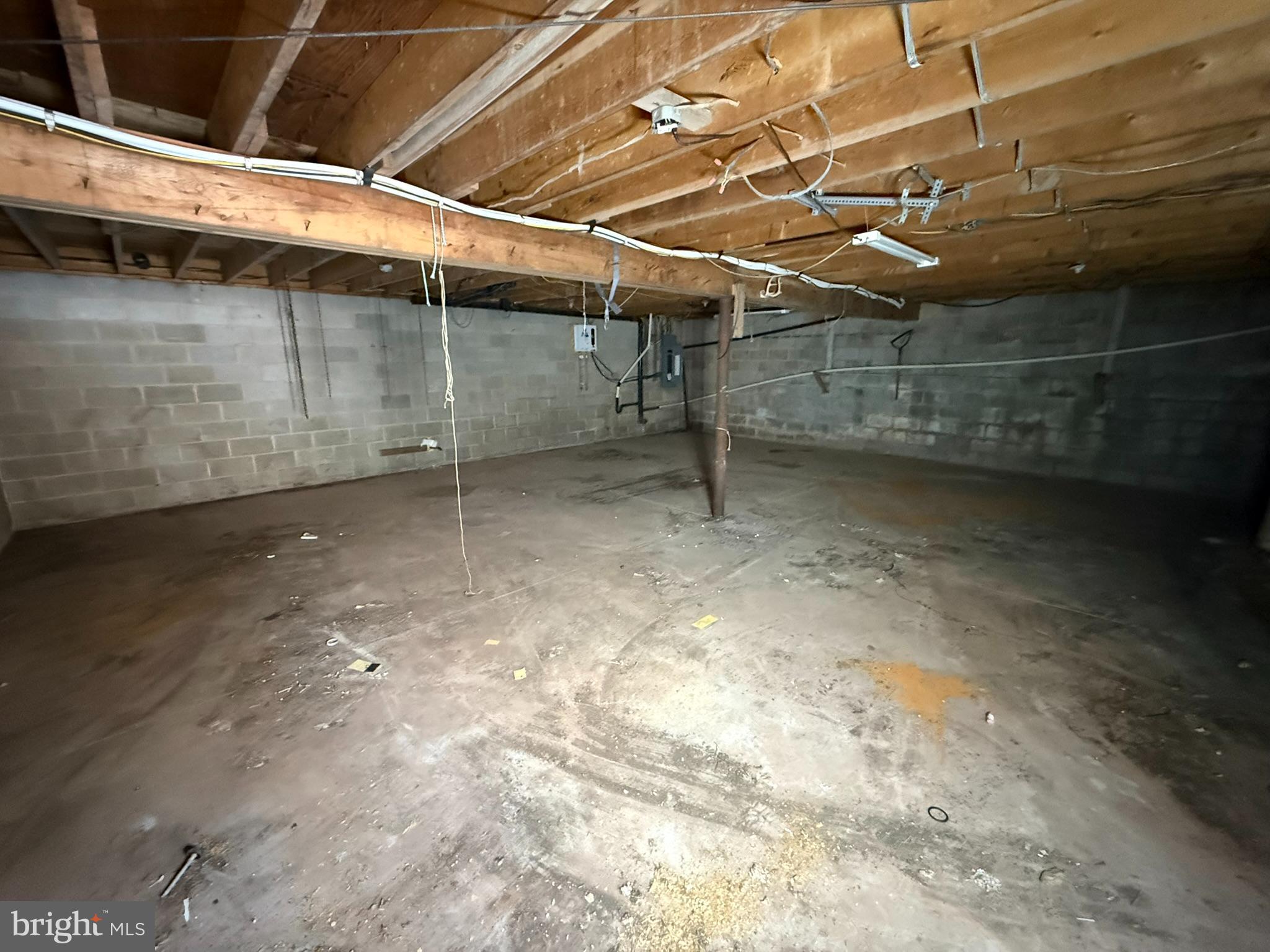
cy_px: 476
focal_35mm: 14
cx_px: 635
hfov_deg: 102.1
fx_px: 514
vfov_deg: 85.7
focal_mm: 2.22
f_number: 2.2
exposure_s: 1/40
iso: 1600
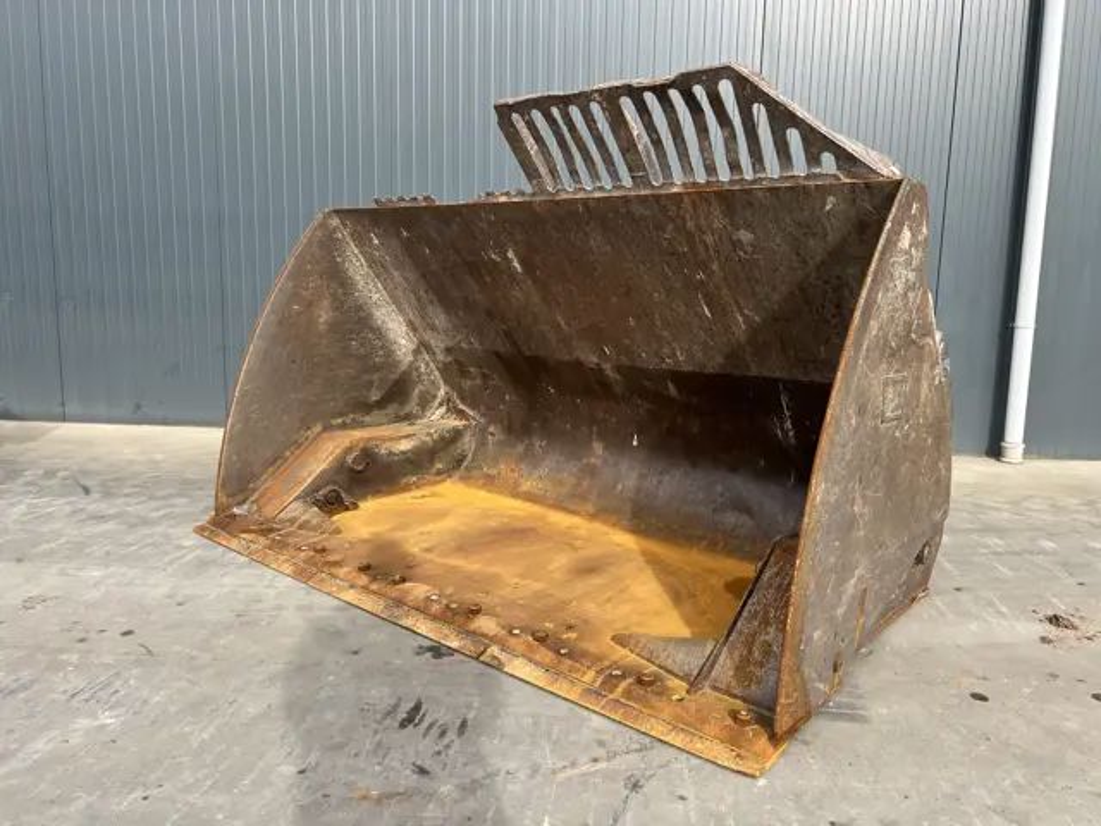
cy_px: 413
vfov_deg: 53.1
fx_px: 827
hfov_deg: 67.3
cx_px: 550
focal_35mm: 26
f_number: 1.5
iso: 50
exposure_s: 1/940
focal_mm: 5.7
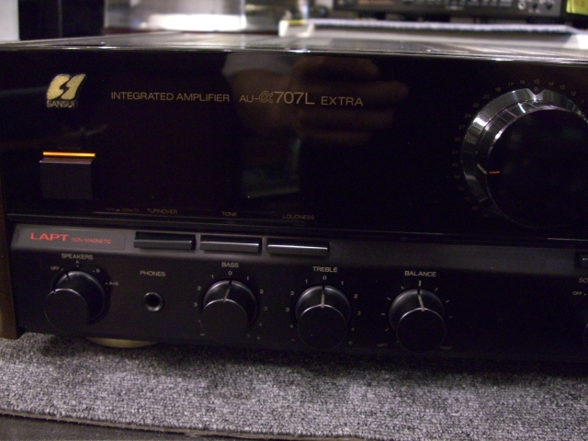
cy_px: 220
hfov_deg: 49.0
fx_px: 645
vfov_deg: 37.7
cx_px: 294
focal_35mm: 38
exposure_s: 1/8
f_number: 2.8
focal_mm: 7.9
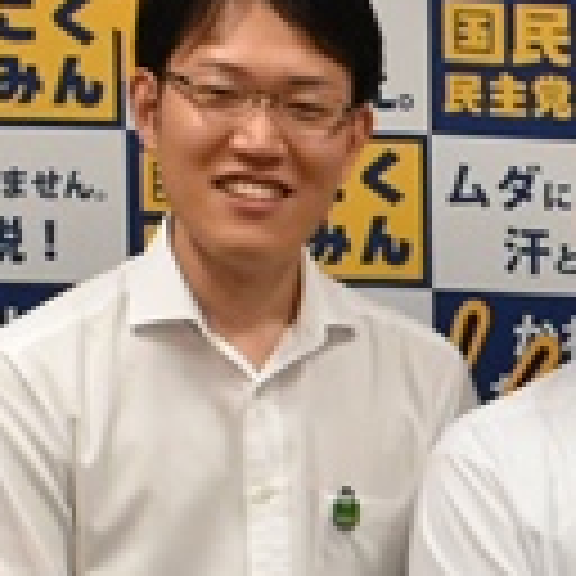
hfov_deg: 9.4
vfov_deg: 9.2
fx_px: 3445
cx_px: 792
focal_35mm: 183
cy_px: 981
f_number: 5.6
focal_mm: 18
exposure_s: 1/160
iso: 2500
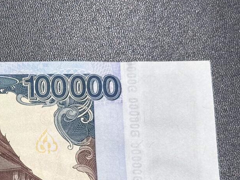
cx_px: -23
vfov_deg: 13.5
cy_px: 150
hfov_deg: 17.5
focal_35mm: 109
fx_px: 755
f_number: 1.78
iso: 125
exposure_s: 1/50
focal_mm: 6.86
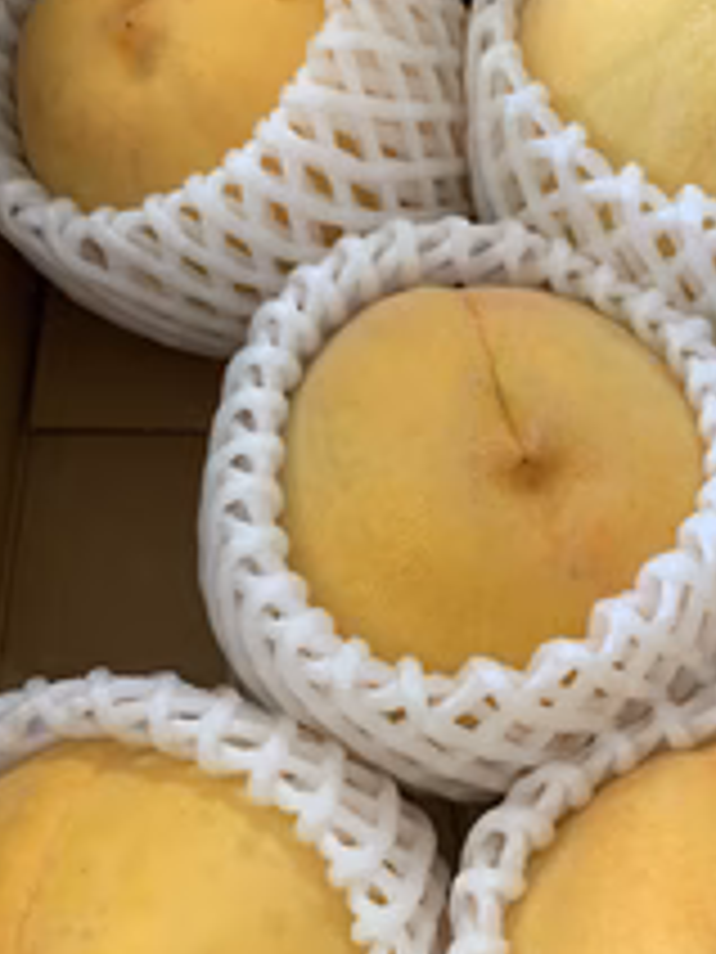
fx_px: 1351
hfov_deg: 29.5
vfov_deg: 38.9
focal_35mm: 49
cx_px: 459
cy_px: 472
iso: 100
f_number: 1.8
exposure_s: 1/60
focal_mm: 4.25
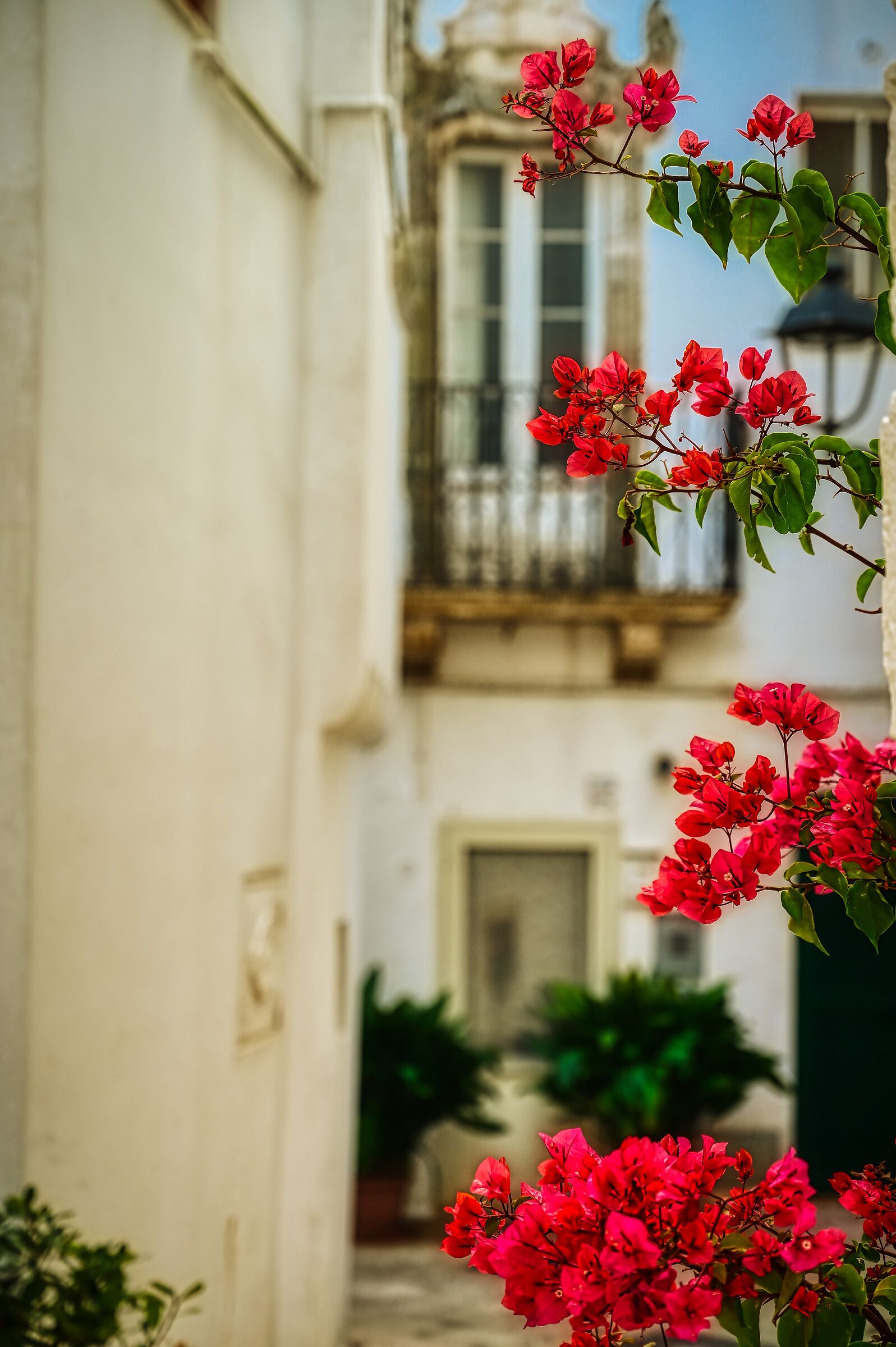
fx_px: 2617
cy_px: 674
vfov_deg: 28.9
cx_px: 448
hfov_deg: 19.4
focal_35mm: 70
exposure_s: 1/125
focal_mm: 70
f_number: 4
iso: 100
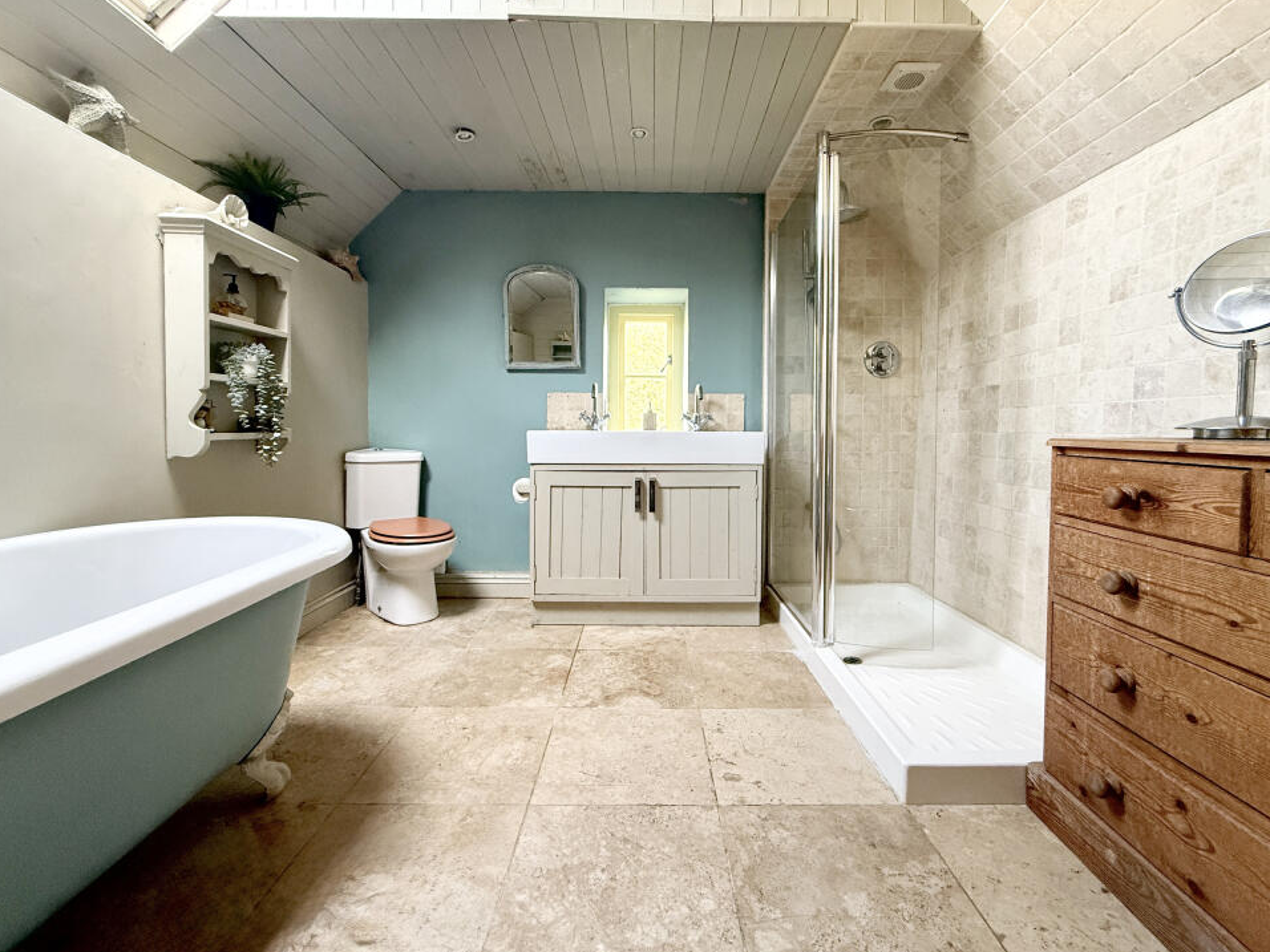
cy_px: 451
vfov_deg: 81.7
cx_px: 654
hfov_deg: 98.1
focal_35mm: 15
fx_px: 550
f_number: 2.2
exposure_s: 1/79
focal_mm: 2.22
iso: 400
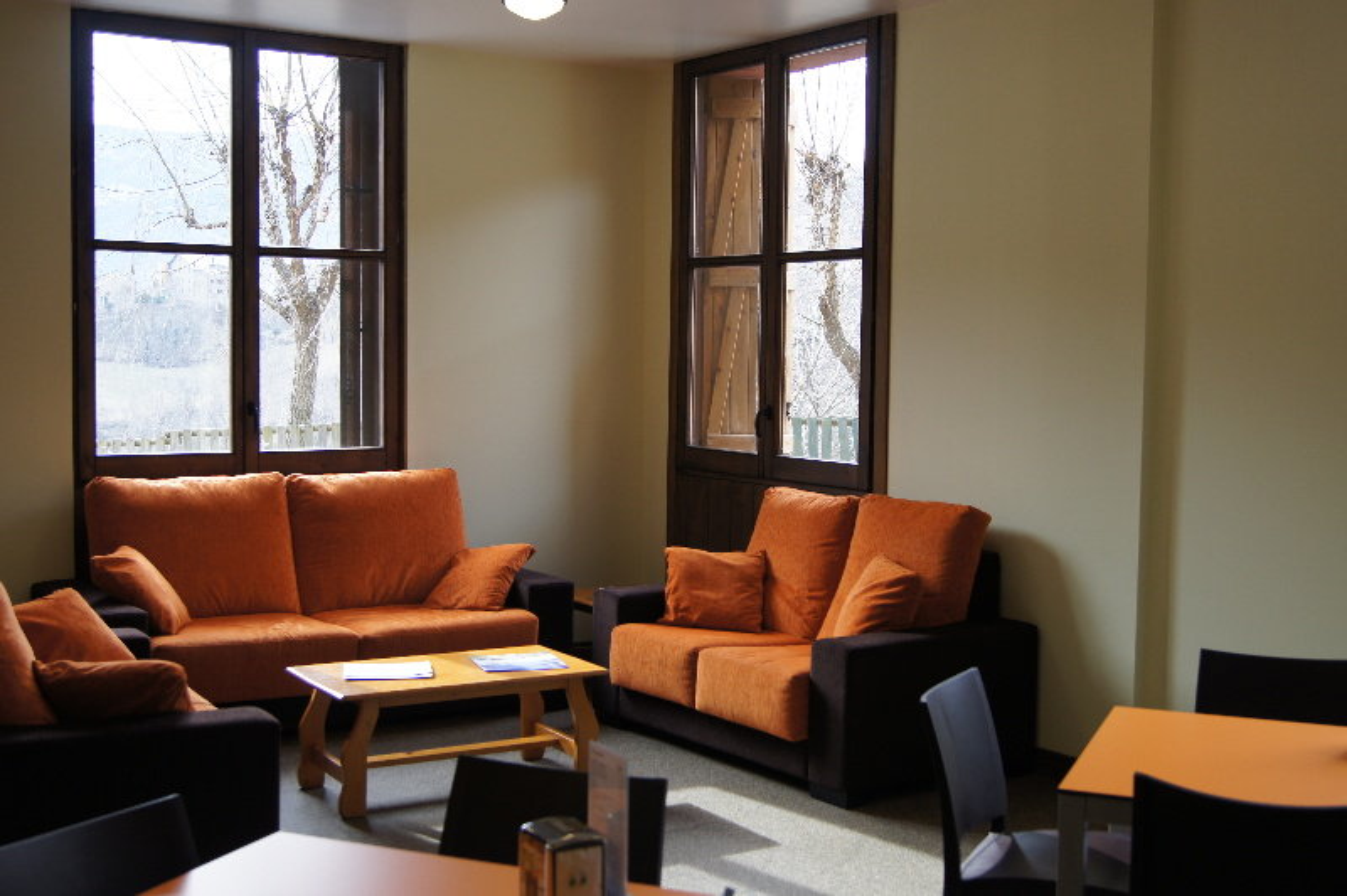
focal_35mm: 42
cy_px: 448
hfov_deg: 46.4
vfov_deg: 31.8
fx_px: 1570
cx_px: 674
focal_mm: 28
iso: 160
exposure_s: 1/50
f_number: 4.5
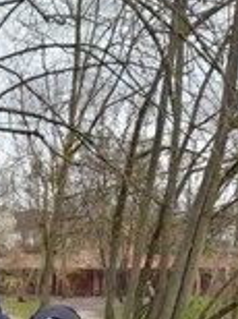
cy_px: 387
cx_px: -14
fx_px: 598
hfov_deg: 21.5
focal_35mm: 65
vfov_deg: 26.4
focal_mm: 4.6
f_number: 2
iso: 20
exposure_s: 1/100
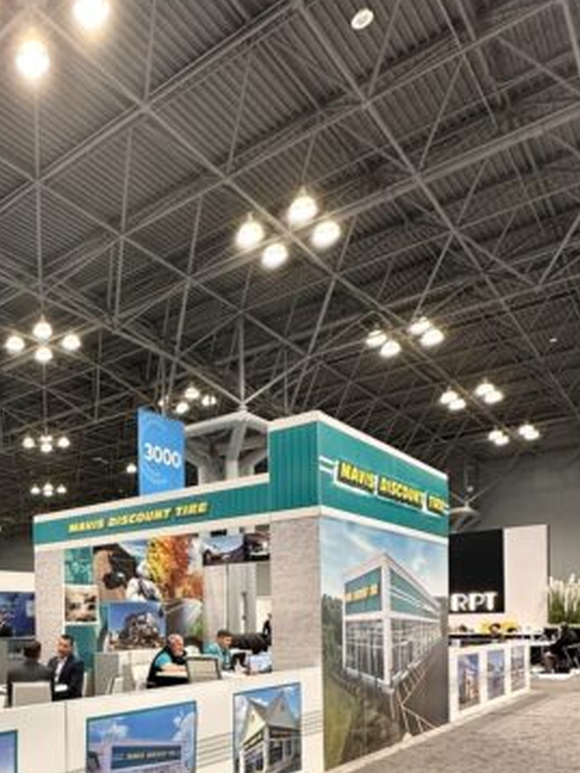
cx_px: 50
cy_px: 628
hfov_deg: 42.6
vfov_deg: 55.3
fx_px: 669
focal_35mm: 30
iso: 200
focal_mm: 2.22
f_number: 2.2
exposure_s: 1/60
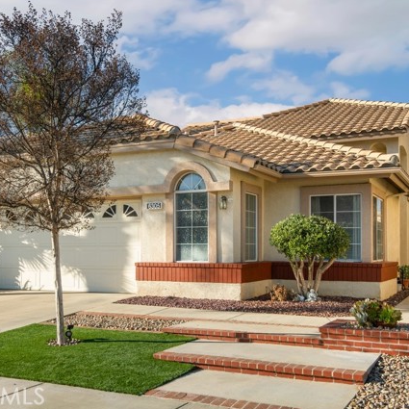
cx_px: 194
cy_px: 204
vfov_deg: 40.9
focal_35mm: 41
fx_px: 548
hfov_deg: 40.9
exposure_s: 1/250
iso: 64
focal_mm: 32
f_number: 9
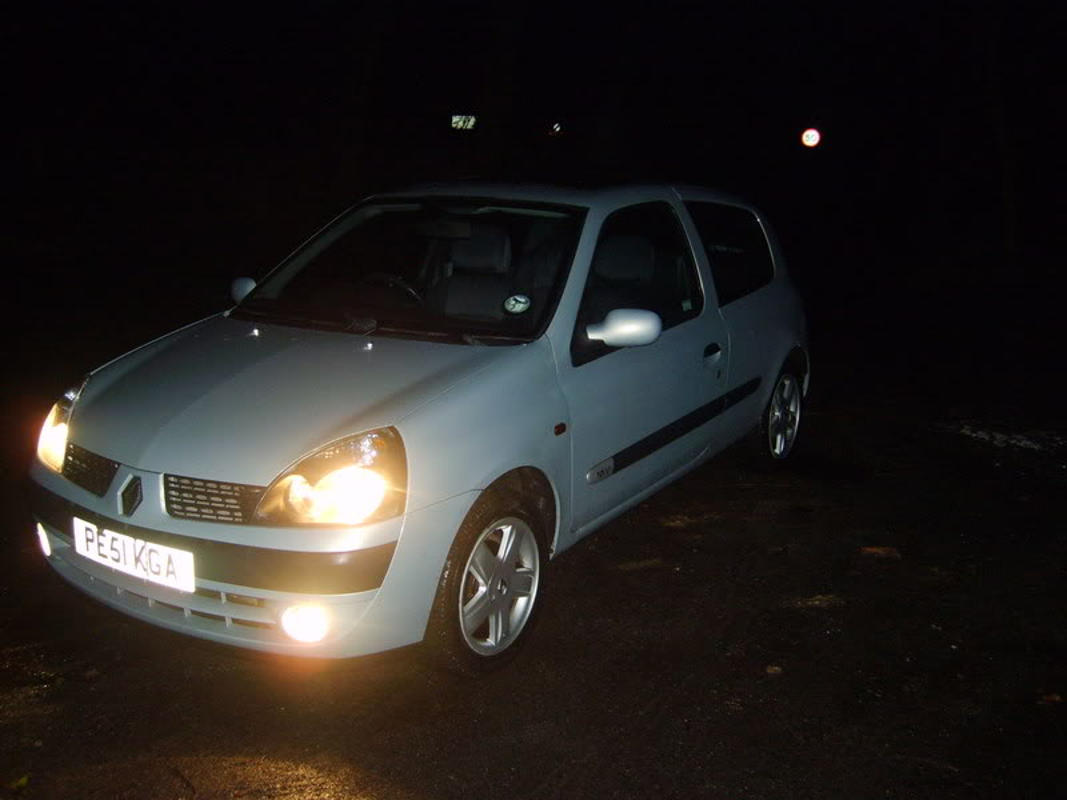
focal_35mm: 35
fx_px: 1079
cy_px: 400
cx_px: 534
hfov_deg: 52.6
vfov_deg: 40.7
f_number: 2.8
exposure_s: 1/45
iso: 208
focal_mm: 5.8
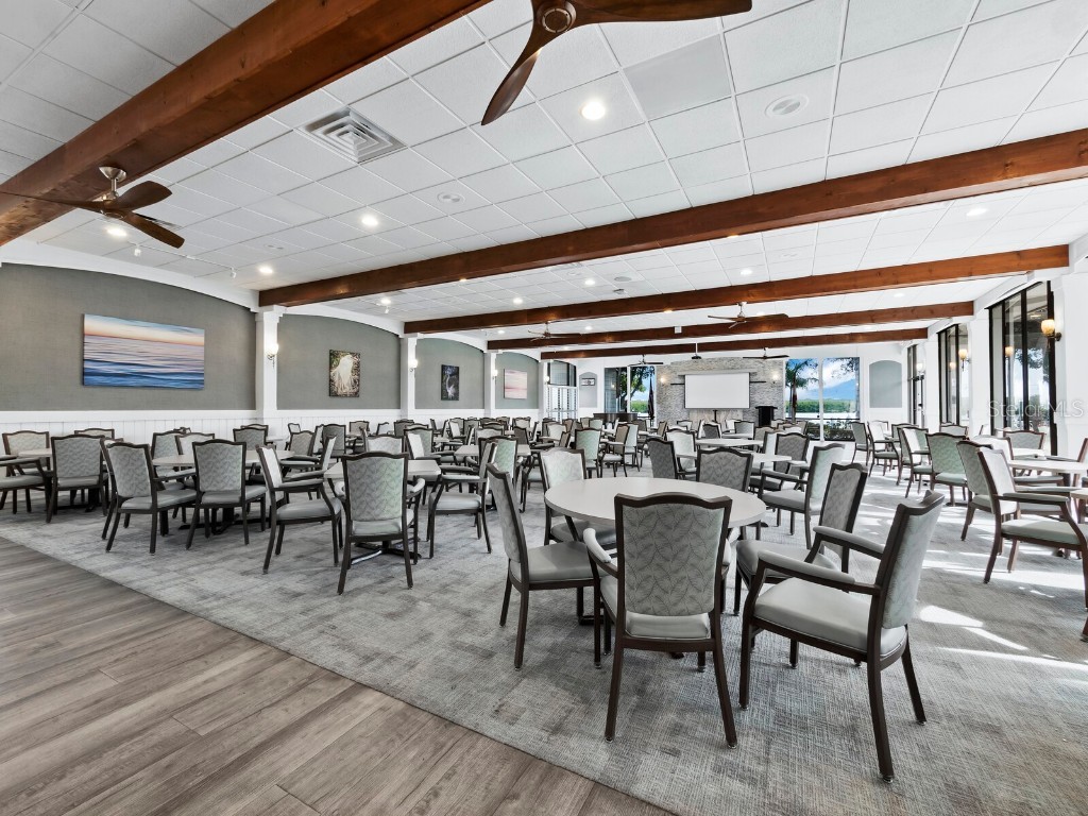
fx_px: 440
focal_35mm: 14
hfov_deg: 102.1
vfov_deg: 85.7
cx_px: 544
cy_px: 408
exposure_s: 1
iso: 400
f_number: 11
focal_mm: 7
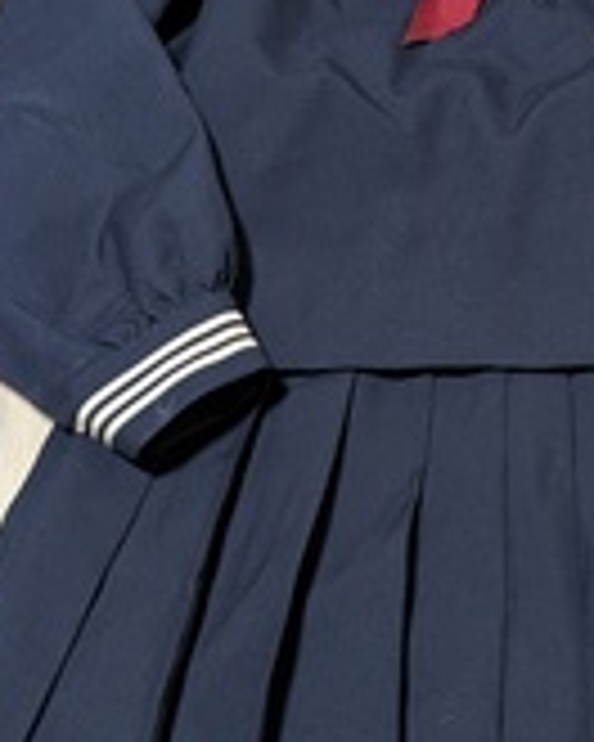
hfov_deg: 21.0
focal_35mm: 71
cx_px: 565
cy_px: 589
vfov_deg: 26.3
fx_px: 1560
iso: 308
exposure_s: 1/33.3
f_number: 1.7
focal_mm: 4.53
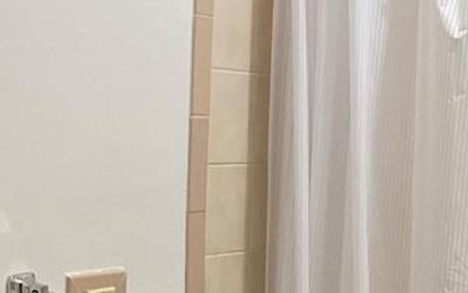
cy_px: 433
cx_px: 171
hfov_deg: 20.9
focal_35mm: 99
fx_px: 1263
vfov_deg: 12.6
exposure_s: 1/60
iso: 400
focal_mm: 4.25
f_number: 1.8
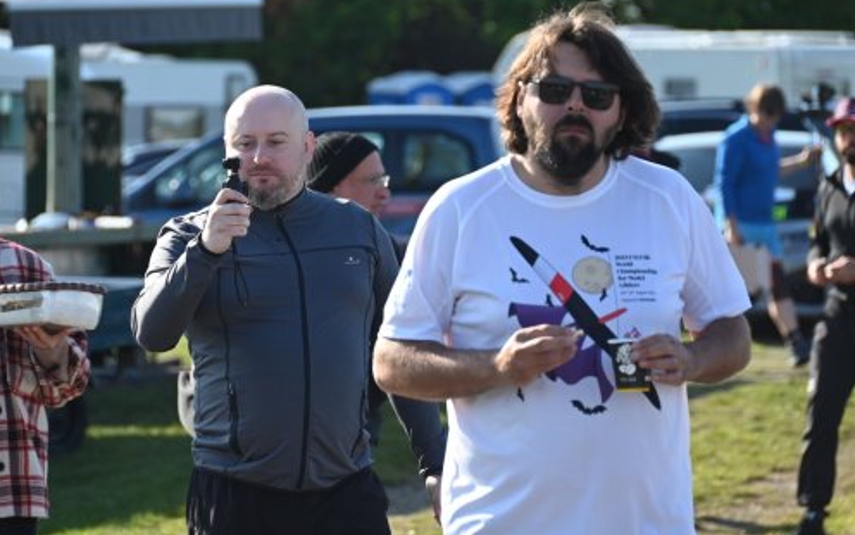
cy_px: 264
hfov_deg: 8.0
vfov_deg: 5.0
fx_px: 6082
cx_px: 428
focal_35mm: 261
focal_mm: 170
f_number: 5.6
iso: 320
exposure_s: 1/640
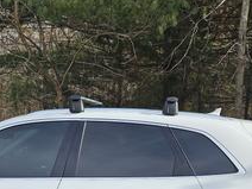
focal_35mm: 57
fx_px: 415
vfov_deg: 23.6
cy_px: 221
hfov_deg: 33.3
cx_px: 70
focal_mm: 5
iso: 50
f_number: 1.8
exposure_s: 1/2271
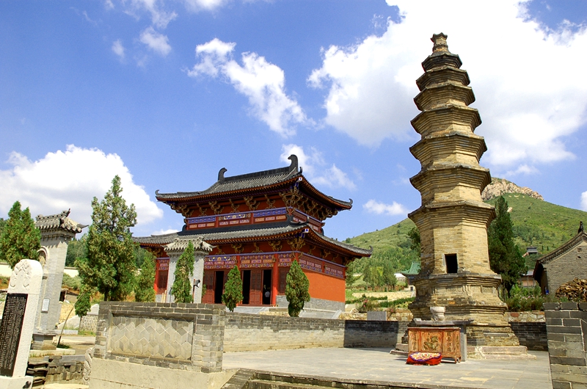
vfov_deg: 47.7
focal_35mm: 27
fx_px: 439
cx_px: 294
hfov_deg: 67.5
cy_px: 194
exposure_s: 1/250
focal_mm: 18
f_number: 8
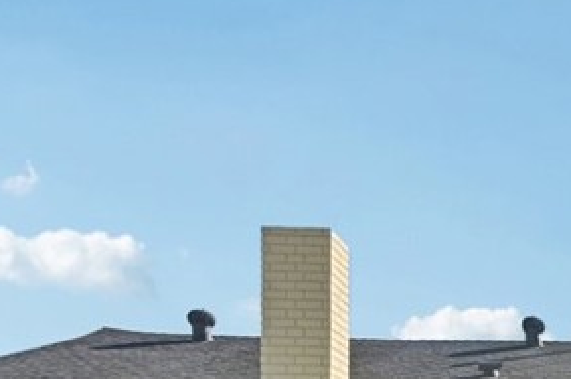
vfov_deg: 24.3
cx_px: 658
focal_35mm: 46
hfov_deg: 35.3
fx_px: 729
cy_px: 531
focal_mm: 13
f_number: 22
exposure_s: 1/40
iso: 250
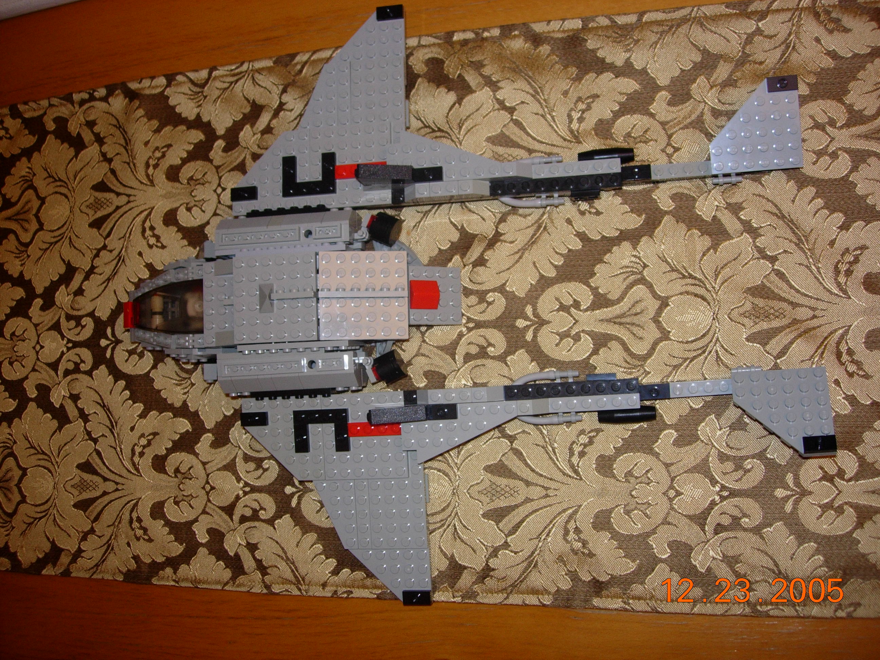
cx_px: 440
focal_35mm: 38
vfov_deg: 37.7
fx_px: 966
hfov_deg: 49.0
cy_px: 330
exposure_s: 1/64
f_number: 2.8
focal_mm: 7.8
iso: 79
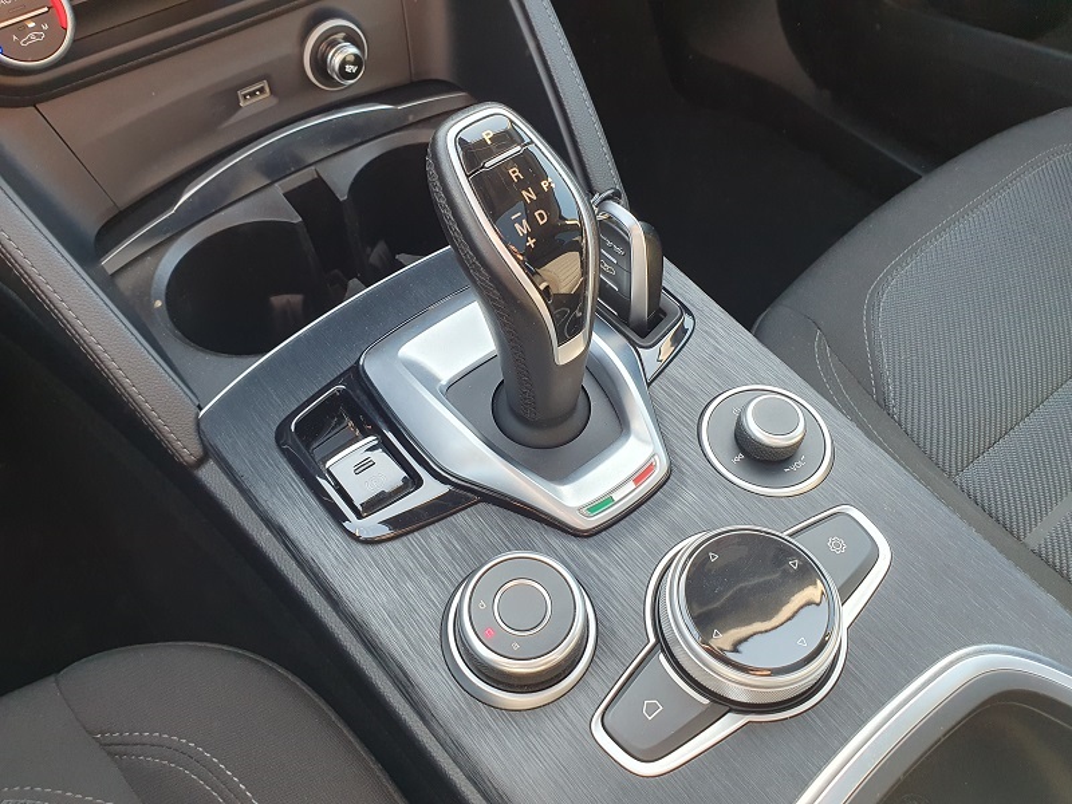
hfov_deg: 67.3
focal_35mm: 26
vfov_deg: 53.1
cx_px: 536
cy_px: 402
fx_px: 805
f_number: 2.4
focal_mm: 4.32
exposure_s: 1/100
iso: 160
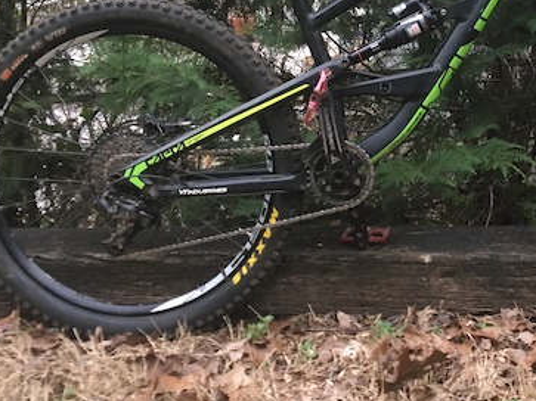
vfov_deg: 22.4
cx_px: 441
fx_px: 991
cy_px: 49
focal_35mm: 64
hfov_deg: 29.5
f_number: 2.2
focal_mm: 4.15
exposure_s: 1/30
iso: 125
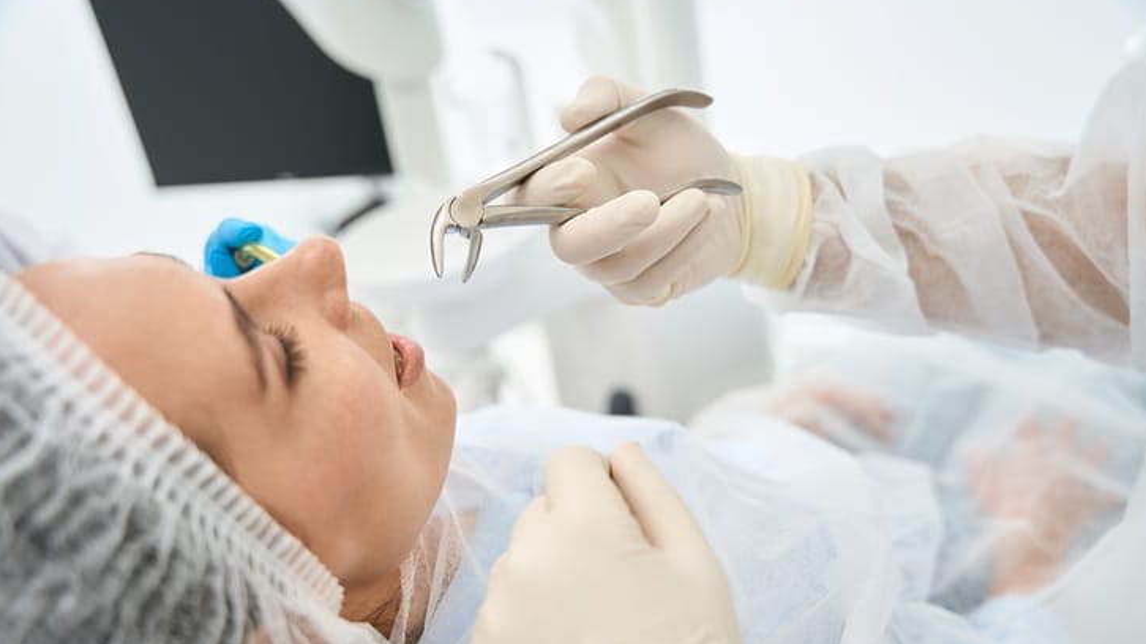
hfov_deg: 56.1
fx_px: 1076
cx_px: 575
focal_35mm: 35
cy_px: 368
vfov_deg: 33.3
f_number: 2.8
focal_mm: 33.4
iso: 100
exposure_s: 1/250
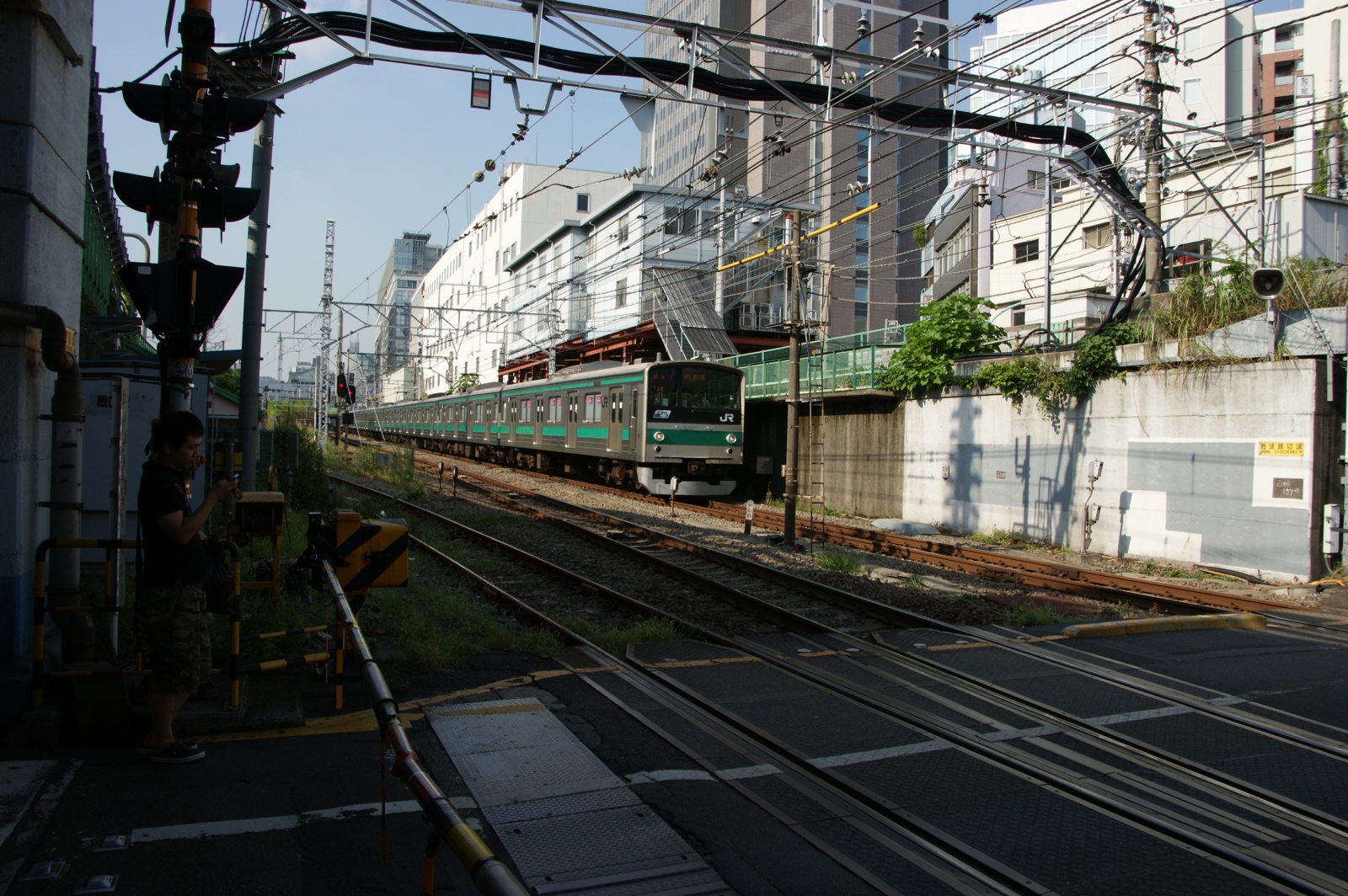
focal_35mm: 27
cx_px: 674
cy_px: 448
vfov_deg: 47.9
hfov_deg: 67.4
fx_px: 1010
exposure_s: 1/160
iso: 100
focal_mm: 18
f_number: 10
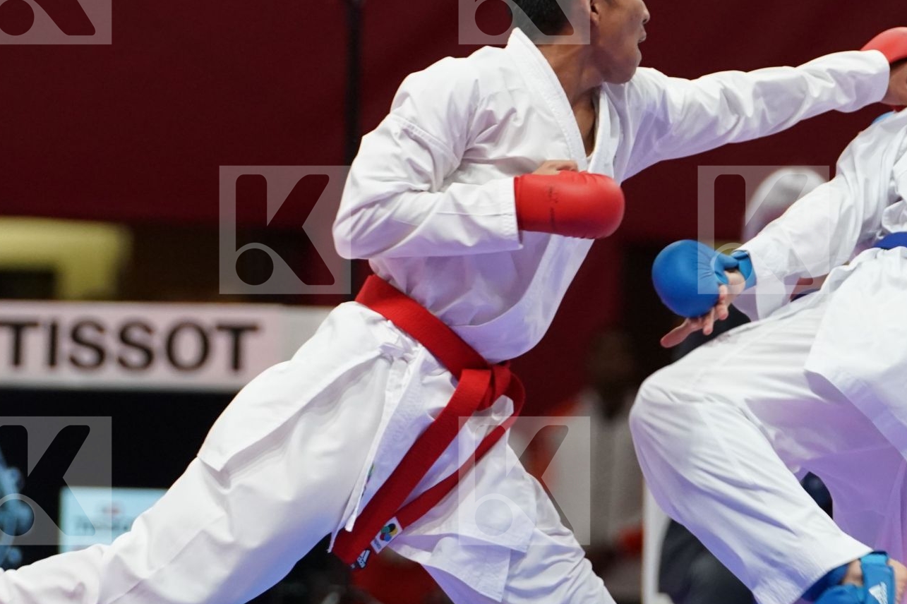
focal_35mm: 433
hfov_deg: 4.8
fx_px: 10906
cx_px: 524
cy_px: 230
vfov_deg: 3.2
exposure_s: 1/1000
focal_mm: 206
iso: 4000
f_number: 4
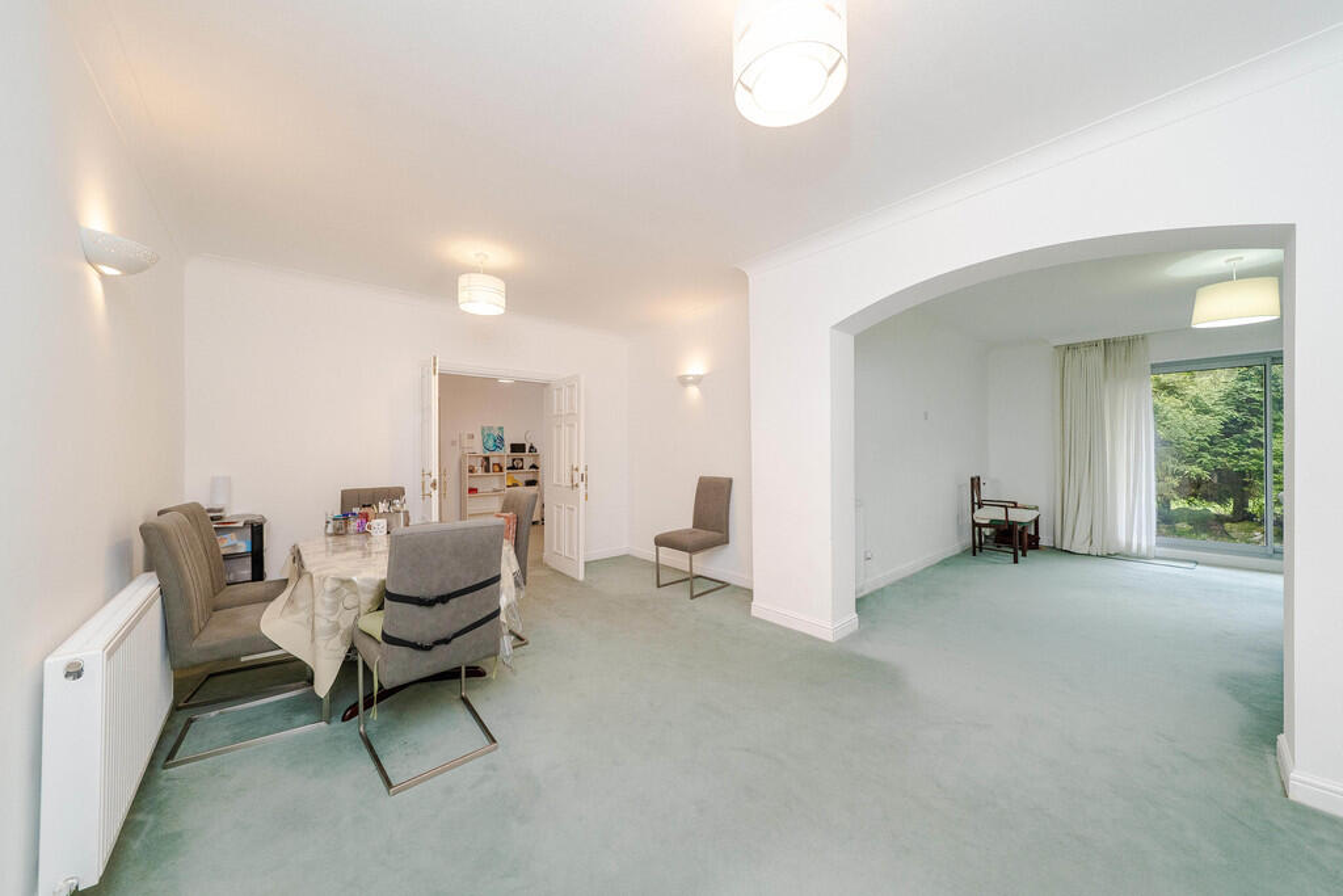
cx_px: 672
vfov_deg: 90.0
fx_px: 448
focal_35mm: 12
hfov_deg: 112.6
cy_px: 448
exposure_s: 1/60
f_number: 5.6
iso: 1250
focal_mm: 12
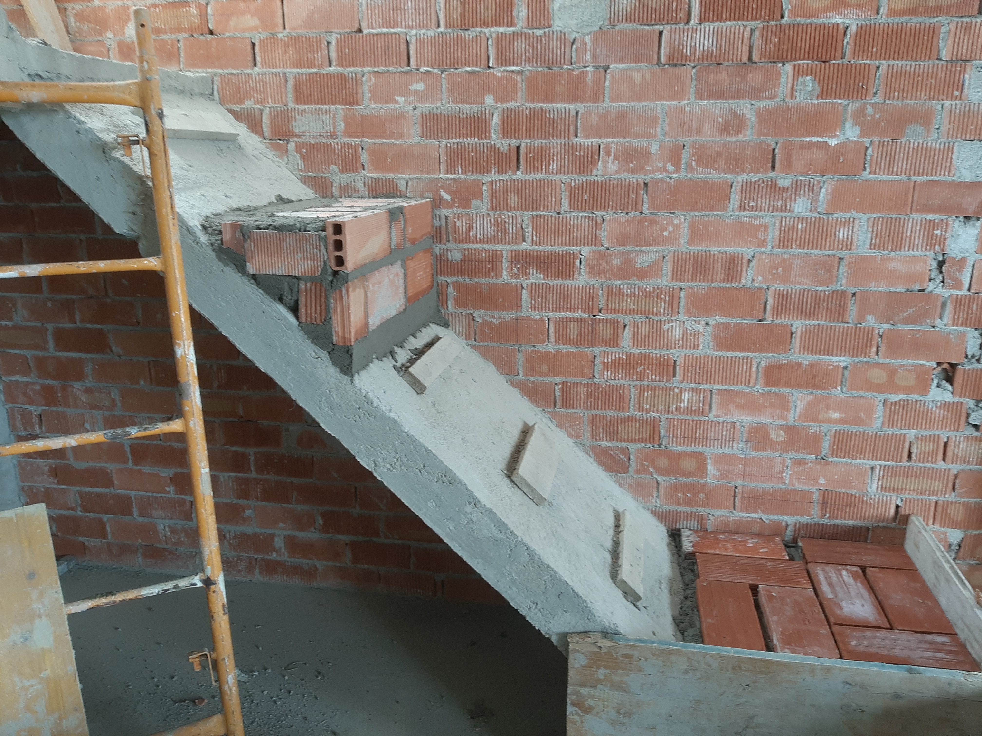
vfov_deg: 53.1
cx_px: 491
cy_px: 368
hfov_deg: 67.3
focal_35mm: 26
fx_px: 738
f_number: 1.7
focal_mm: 3.93
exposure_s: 1/50
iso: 80
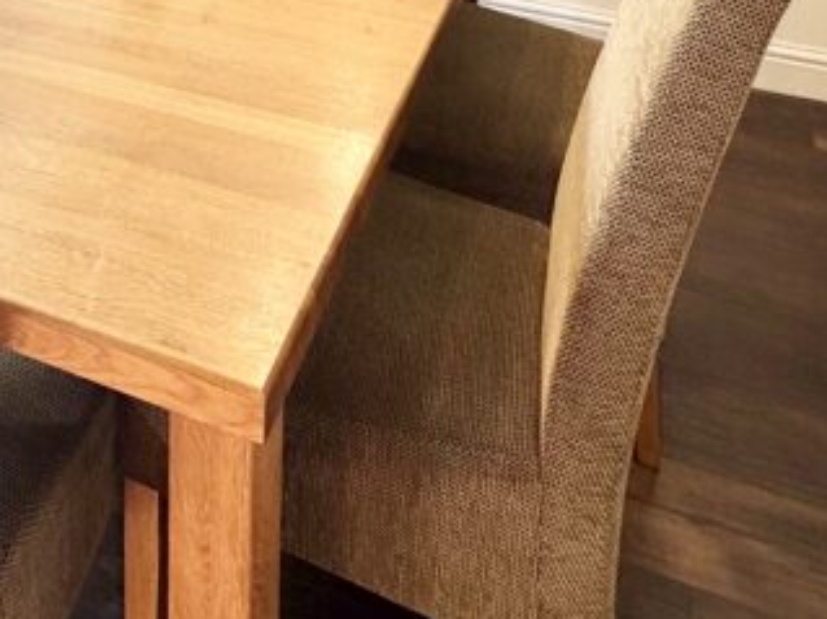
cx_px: 228
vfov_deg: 24.4
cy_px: -329
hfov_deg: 41.1
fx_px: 1075
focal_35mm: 45
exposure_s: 1/177
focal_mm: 2.22
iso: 40
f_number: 2.2
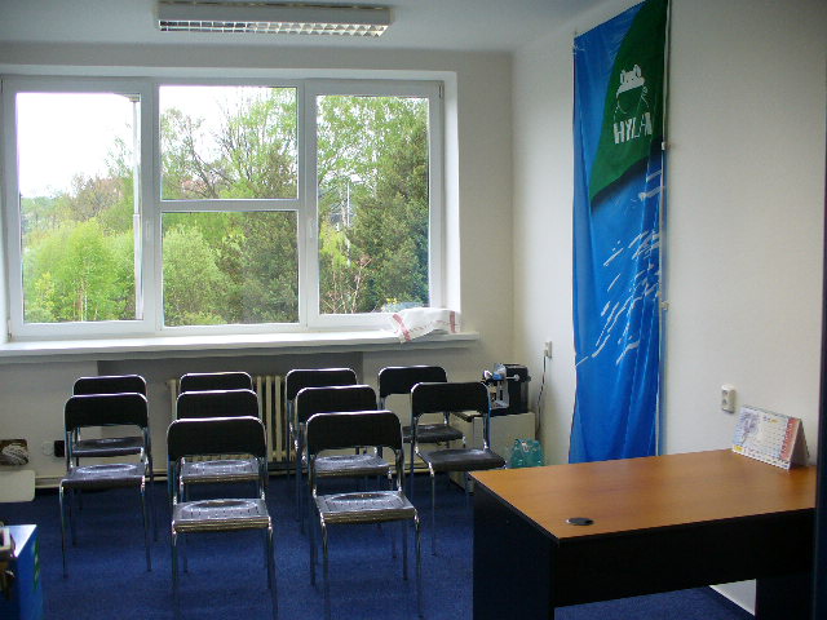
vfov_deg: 38.7
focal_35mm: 37
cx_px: 414
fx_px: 884
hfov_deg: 50.1
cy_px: 310
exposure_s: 1/40
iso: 100
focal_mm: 6.1
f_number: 2.8
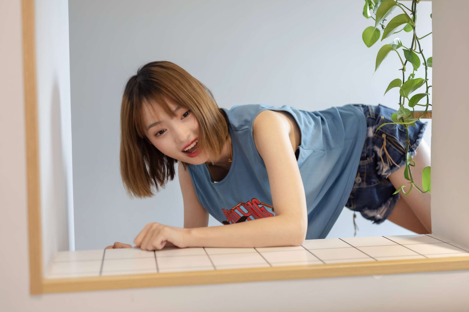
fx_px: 638
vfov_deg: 27.5
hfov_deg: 40.3
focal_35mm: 49
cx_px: 234
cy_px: 156
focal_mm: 50
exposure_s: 1/60
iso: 640
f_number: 2.5
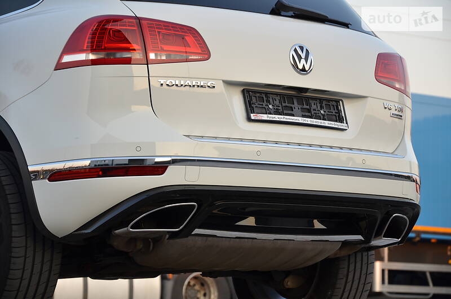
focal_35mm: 135
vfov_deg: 10.1
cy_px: 150
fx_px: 1688
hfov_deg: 15.2
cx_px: 226
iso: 320
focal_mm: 90
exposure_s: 1/125
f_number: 5.6
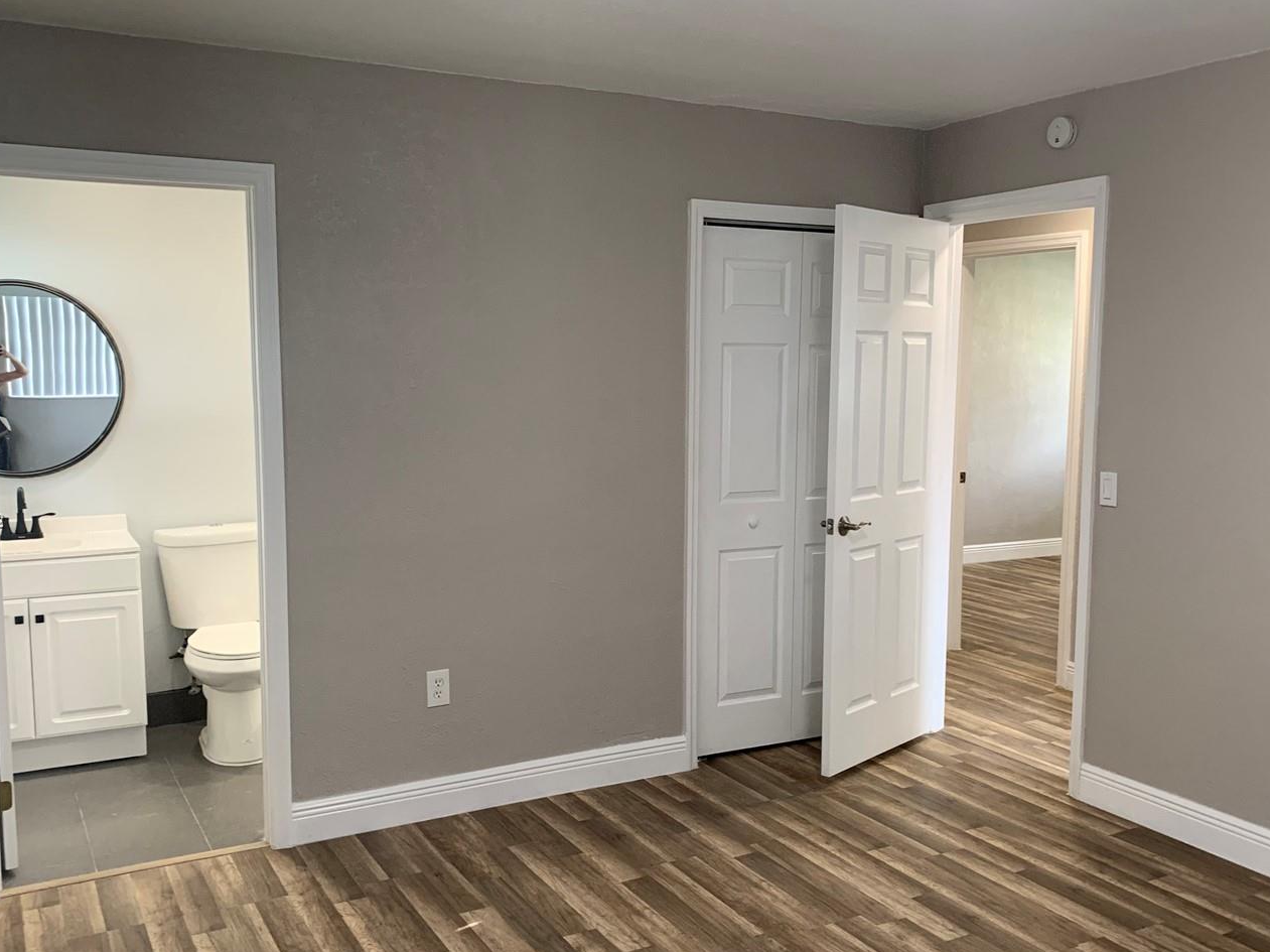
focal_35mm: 33
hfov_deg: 55.4
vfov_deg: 42.9
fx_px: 1210
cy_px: 522
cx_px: 651
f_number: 1.8
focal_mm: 4.25
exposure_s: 1/60
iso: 100
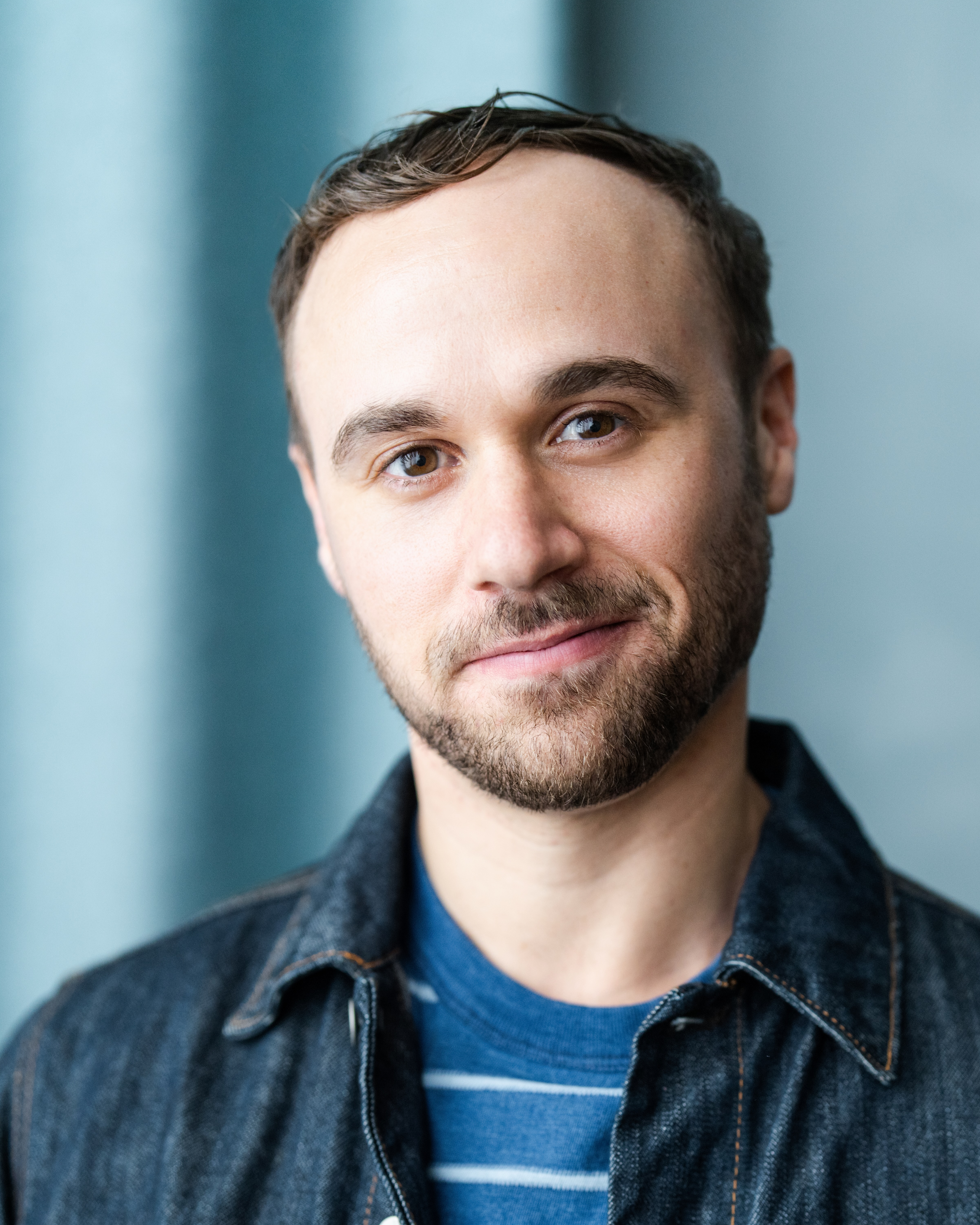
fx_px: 2683
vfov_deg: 25.5
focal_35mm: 74
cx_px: 589
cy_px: 863
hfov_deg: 20.7
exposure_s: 1/200
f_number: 1.8
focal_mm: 50
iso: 800
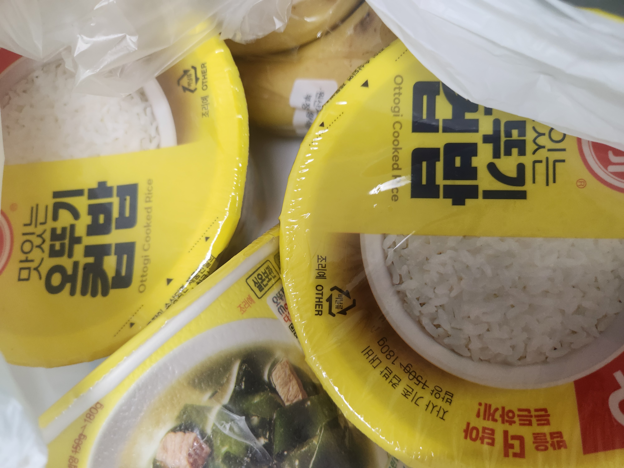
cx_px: 312
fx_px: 415
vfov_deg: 58.9
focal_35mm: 23
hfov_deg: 73.9
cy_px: 234
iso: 200
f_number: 1.8
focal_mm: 5.4
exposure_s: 1/120
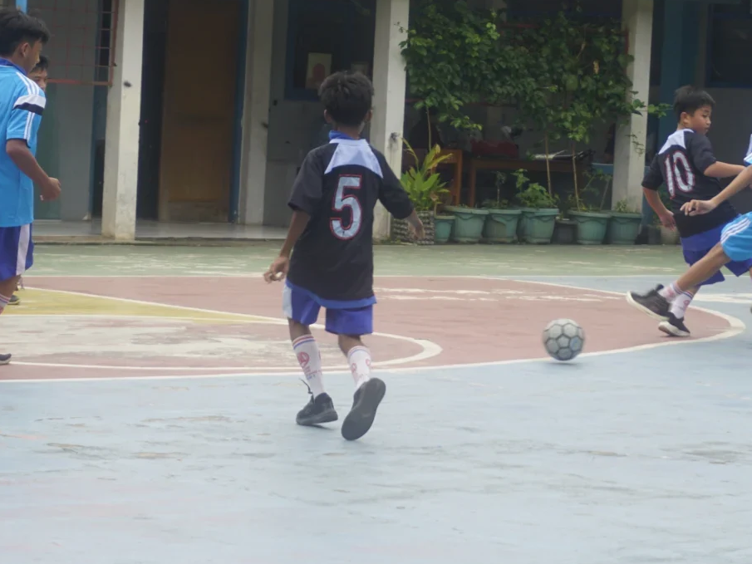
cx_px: 464
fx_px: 3324
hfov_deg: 12.9
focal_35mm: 153
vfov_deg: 9.7
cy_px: 190
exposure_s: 1/250
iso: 100
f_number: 5.6
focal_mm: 50
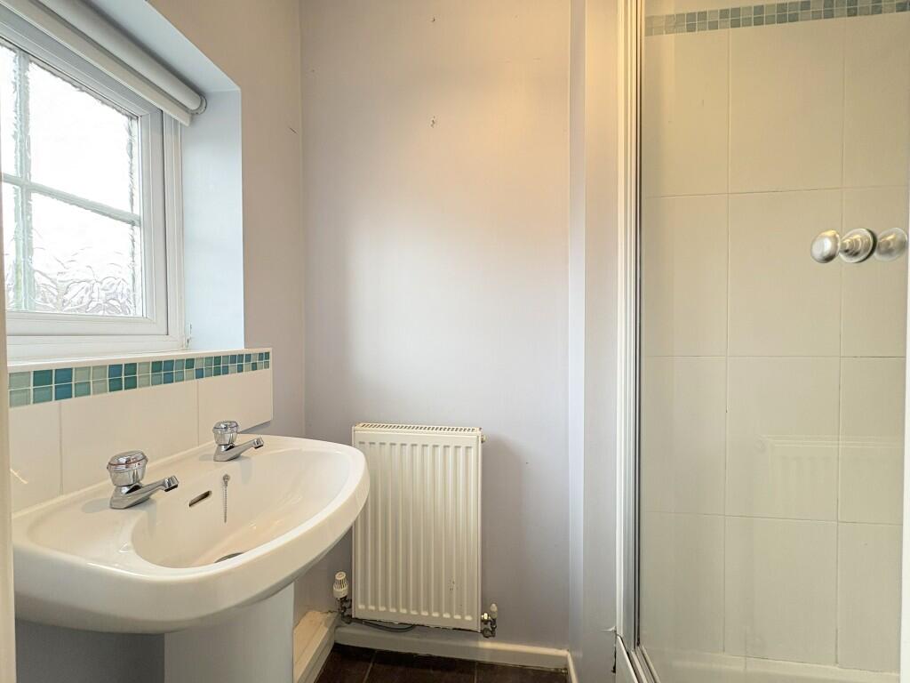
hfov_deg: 102.1
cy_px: 342
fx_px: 368
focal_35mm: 14
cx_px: 455
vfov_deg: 85.7
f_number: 2.2
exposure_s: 1/50
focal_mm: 2.22
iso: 320
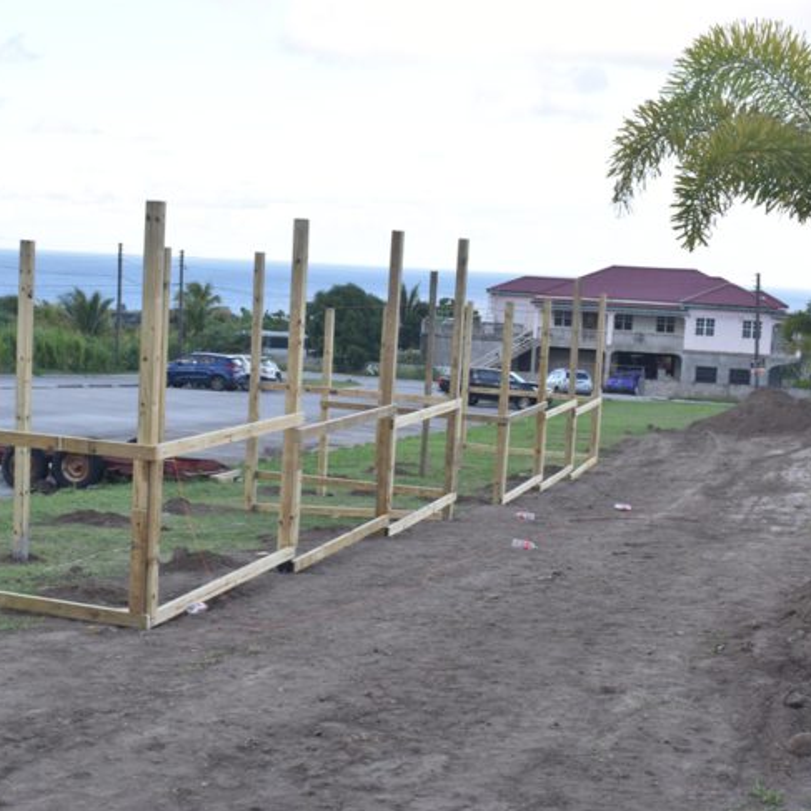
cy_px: 406
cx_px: 296
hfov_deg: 33.2
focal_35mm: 51
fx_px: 1352
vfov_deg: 33.4
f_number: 5.6
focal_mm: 26
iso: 200
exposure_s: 1/125
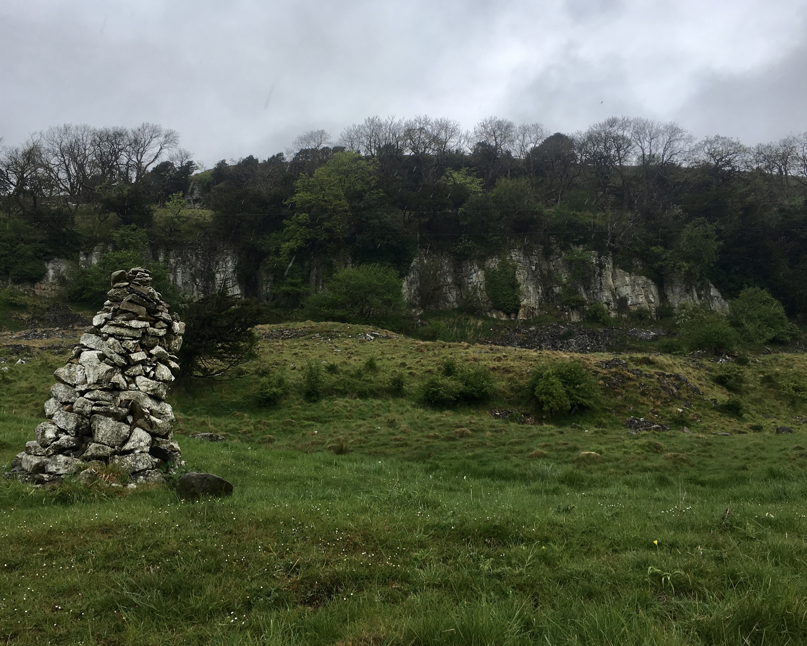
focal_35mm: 32
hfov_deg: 55.6
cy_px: 330
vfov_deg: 45.8
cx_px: 366
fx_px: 764
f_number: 2.2
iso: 25
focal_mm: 4.15
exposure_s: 1/674
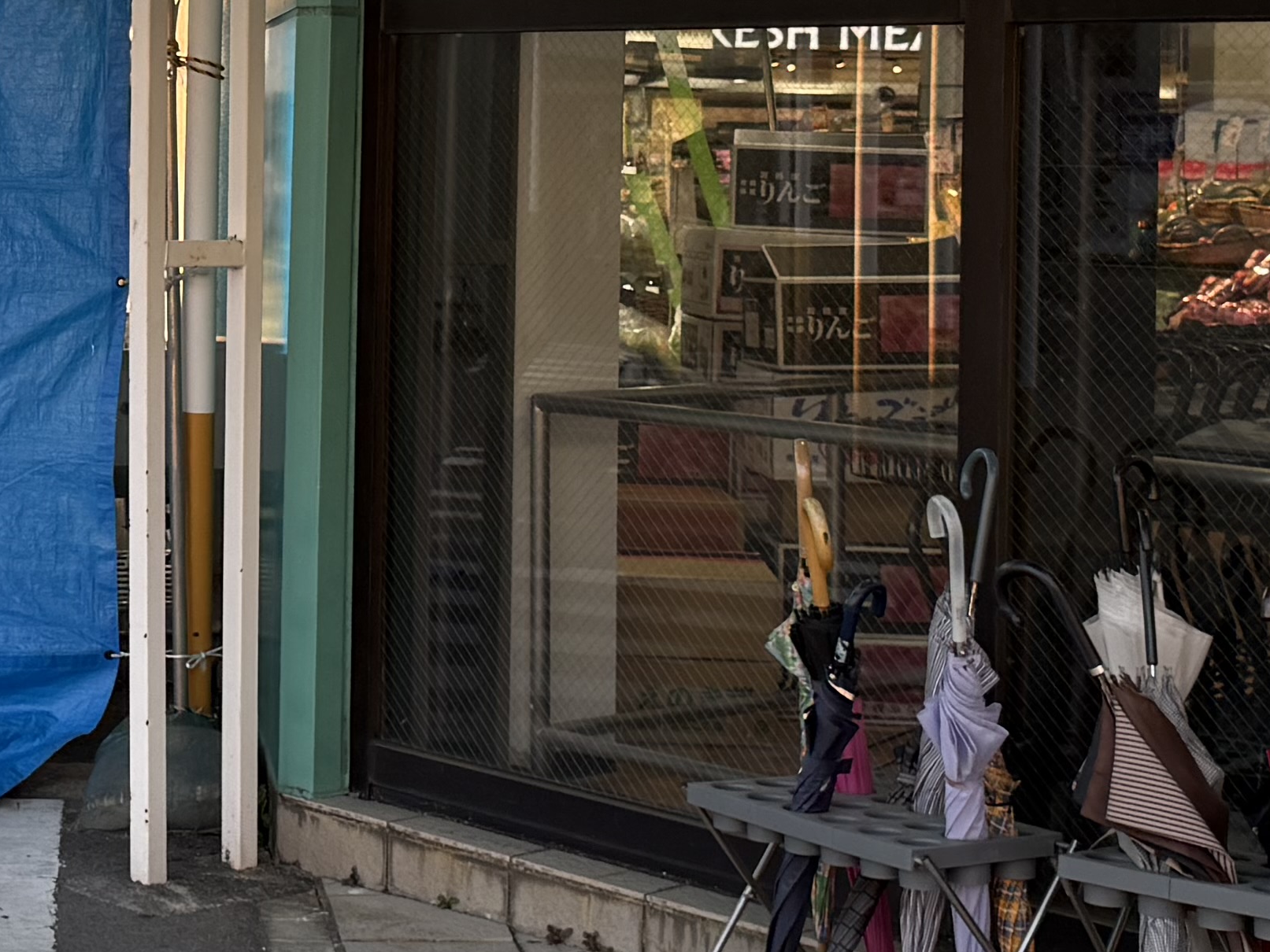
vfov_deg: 17.1
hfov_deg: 21.7
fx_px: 3119
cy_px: 87
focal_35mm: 85
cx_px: -150
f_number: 1.78
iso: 100
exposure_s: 1/504
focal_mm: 6.76
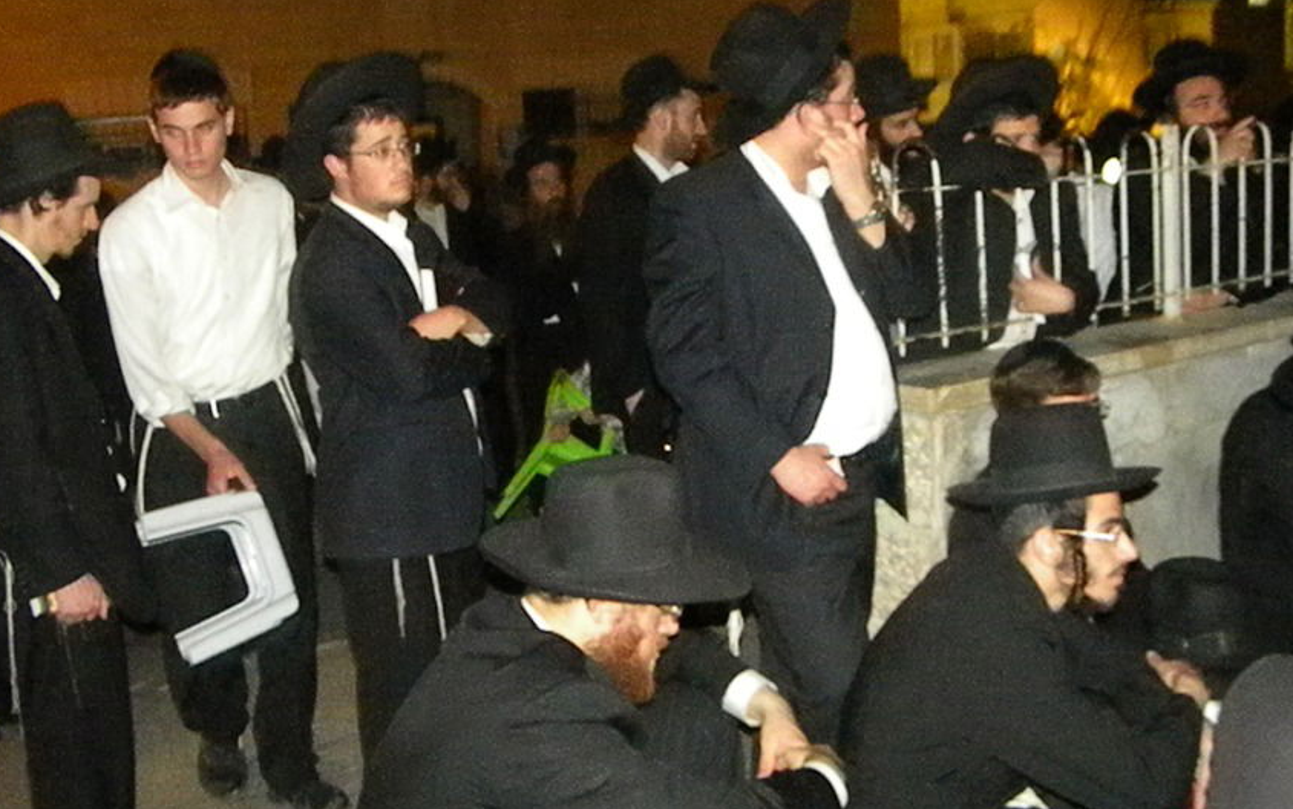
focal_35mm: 36
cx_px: 717
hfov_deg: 53.9
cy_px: 400
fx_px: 1269
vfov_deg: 35.4
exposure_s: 1/26
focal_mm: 5
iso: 3200
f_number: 3.5
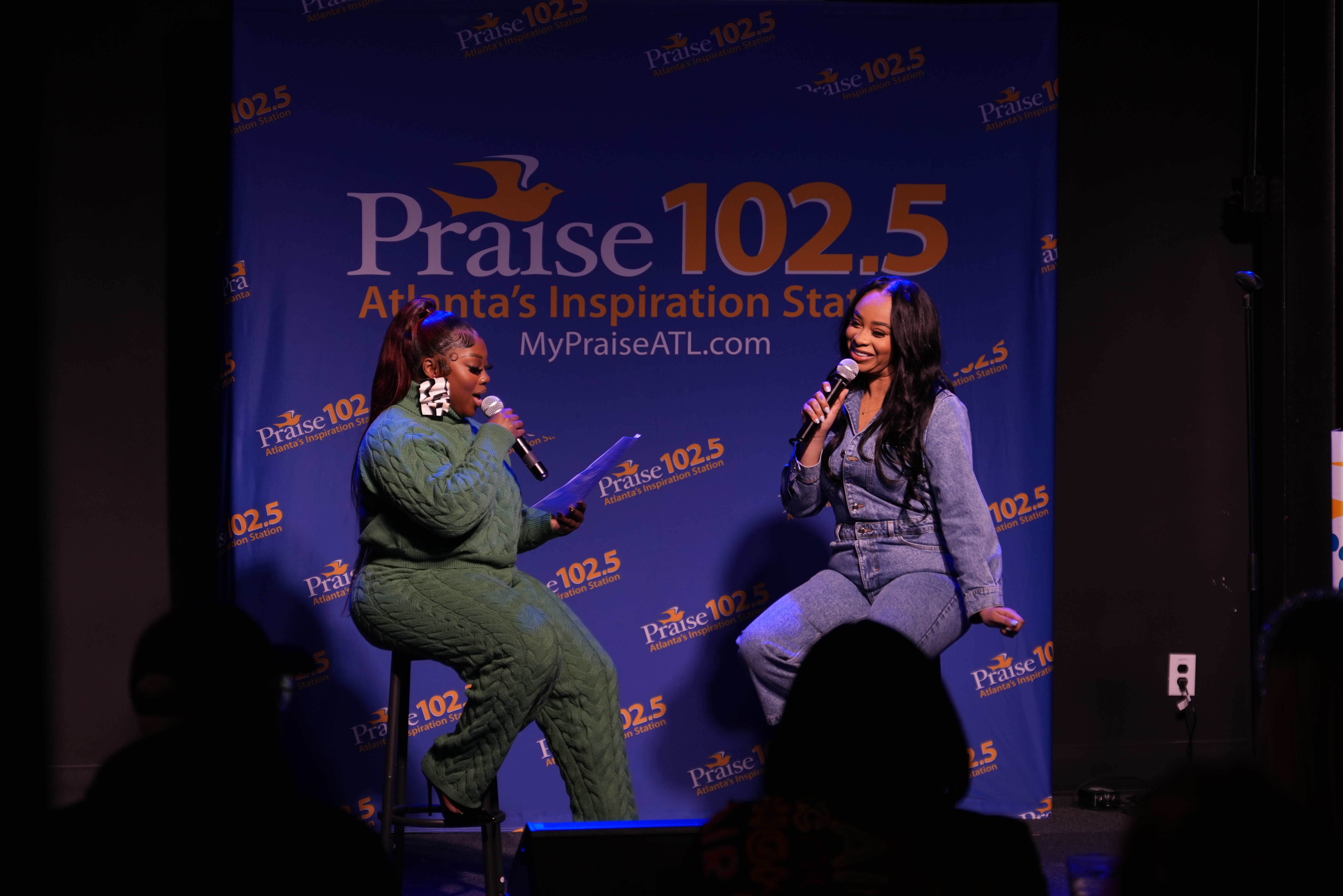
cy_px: 448
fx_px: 3749
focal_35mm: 100
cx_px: 672
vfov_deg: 13.6
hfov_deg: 20.3
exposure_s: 1/125
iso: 200
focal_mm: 67
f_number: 2.8
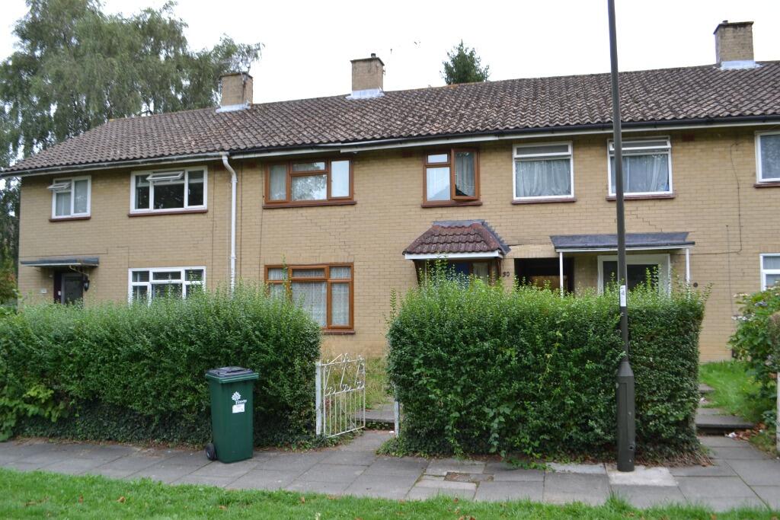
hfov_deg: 67.4
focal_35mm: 27
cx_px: 390
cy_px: 260
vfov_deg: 47.9
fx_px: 585
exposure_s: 1/125
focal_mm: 18
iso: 100
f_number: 5.6
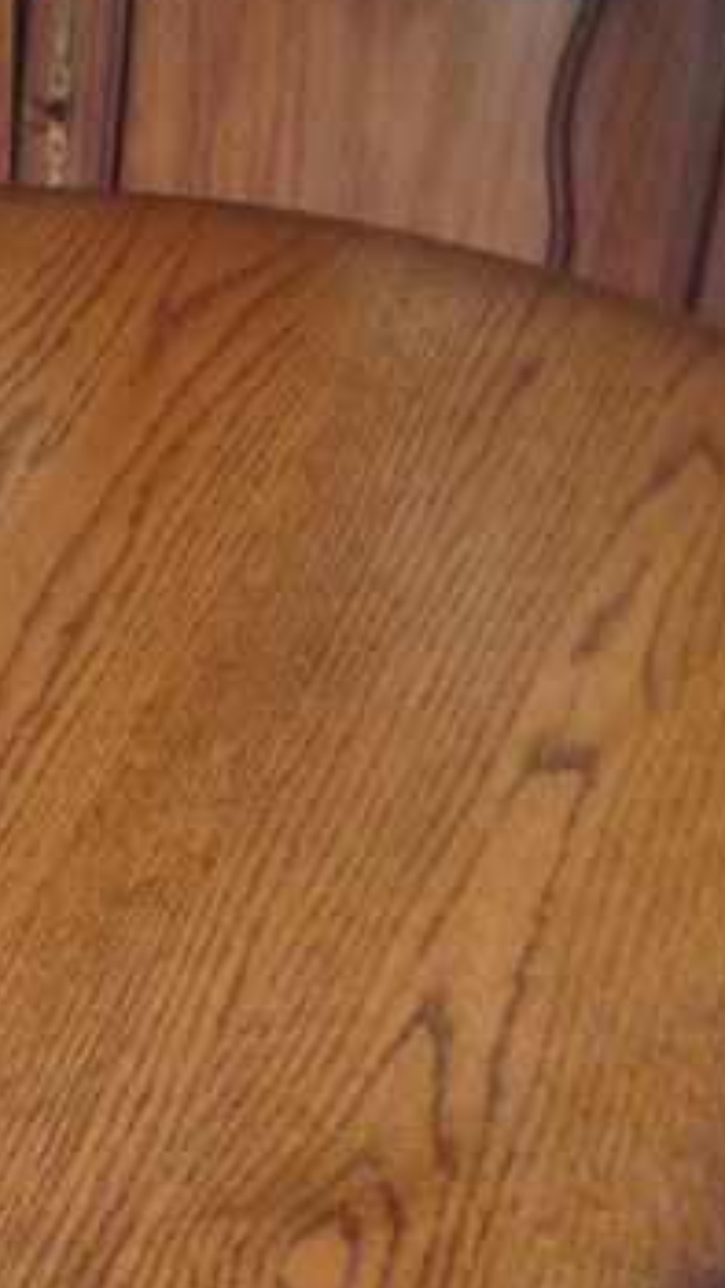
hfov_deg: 10.9
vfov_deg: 19.1
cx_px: -169
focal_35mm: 109
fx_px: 3723
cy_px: 1255
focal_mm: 4.28
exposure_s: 1/20
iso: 100
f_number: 2.4
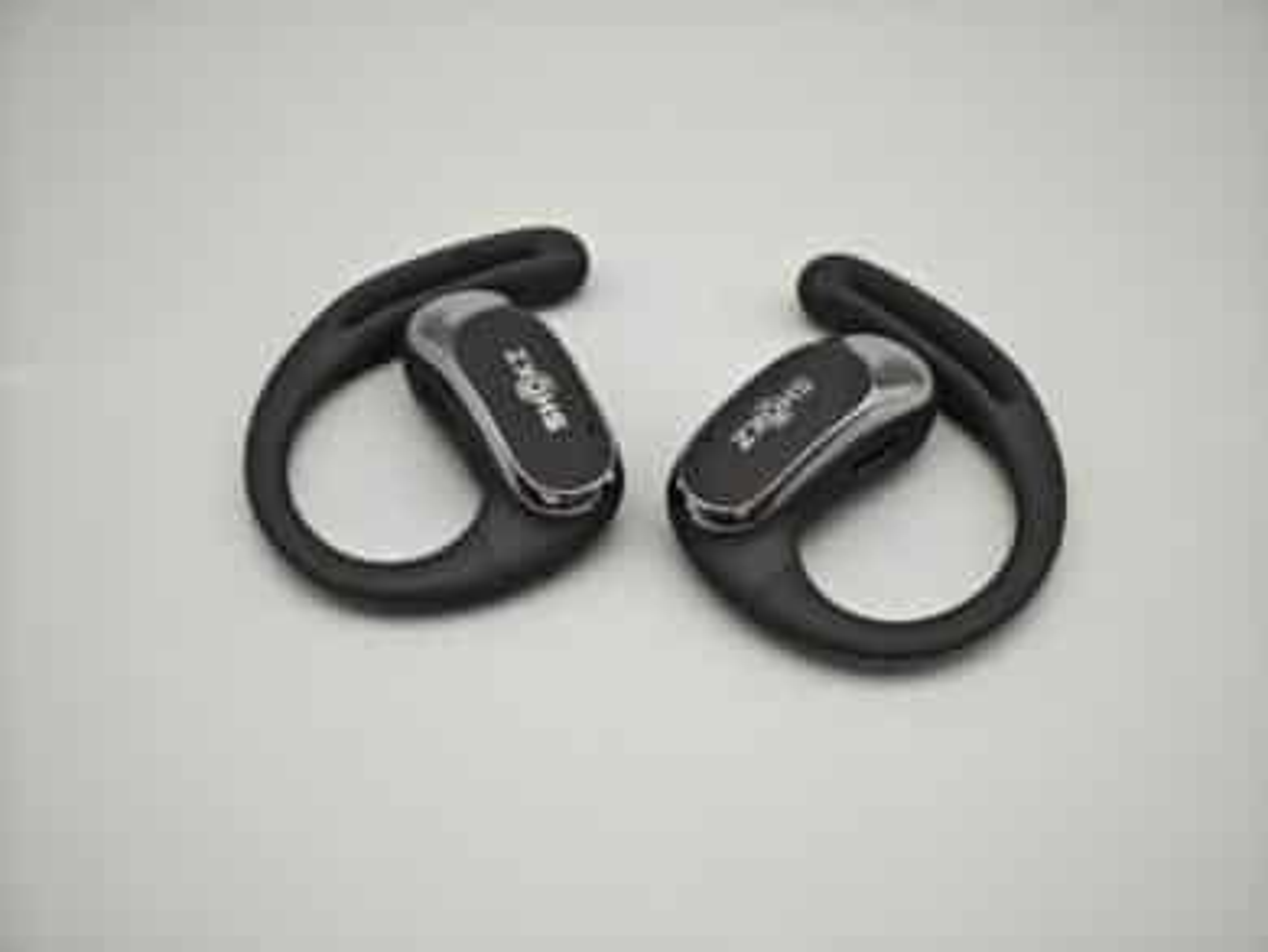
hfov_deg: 26.0
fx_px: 2749
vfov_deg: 19.7
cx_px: 634
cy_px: 476
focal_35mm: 75
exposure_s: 1/105
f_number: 1.8
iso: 50
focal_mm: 12.28
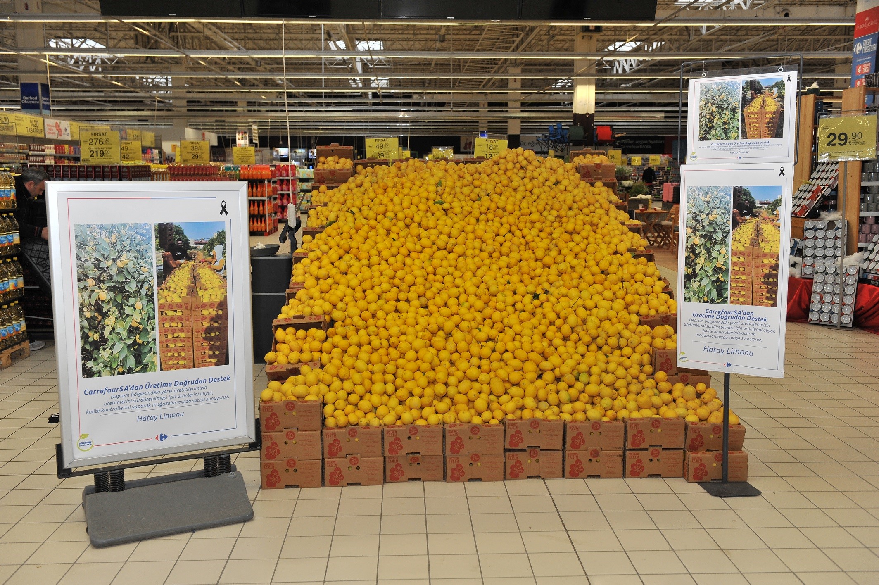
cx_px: 440
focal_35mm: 35
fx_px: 854
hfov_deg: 54.5
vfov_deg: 37.8
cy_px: 292
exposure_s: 1/160
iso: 800
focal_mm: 35
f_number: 5.6
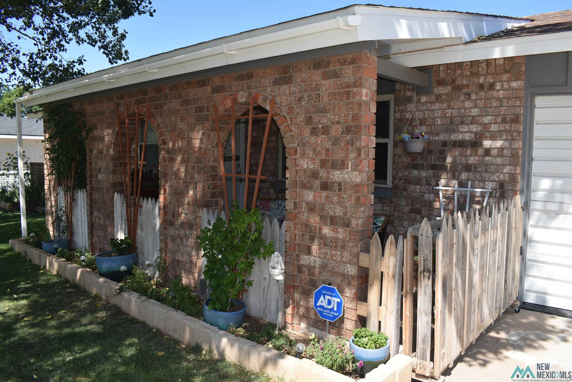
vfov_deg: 48.0
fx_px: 429
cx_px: 286
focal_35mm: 27
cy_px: 191
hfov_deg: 67.3
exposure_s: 1/200
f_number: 7.1
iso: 100
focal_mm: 18
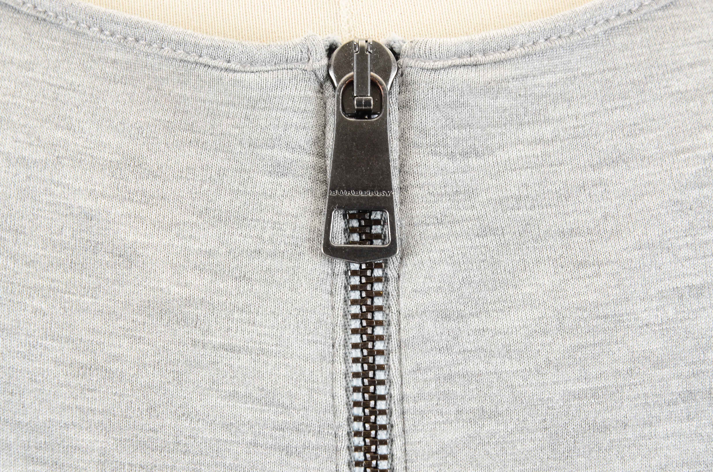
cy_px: 236
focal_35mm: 158
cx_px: 356
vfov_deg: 8.7
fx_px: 3113
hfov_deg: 13.1
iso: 400
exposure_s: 1/60
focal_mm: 105
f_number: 10
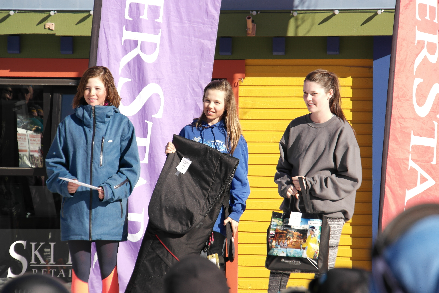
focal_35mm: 184
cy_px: 146
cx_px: 220
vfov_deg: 7.5
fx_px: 2244
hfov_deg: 11.2
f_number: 6.3
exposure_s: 1/320
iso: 100
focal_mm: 120
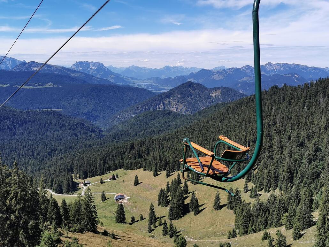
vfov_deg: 37.7
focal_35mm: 38
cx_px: 164
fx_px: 361
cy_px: 124
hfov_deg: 49.0
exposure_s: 1/3067
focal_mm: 5.58
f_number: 1.8
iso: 50
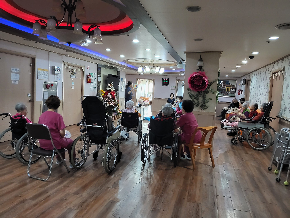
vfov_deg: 53.1
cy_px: 109
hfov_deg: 67.3
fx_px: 218
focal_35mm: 26
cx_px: 145
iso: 320
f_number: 1.8
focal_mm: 3.98
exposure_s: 1/50
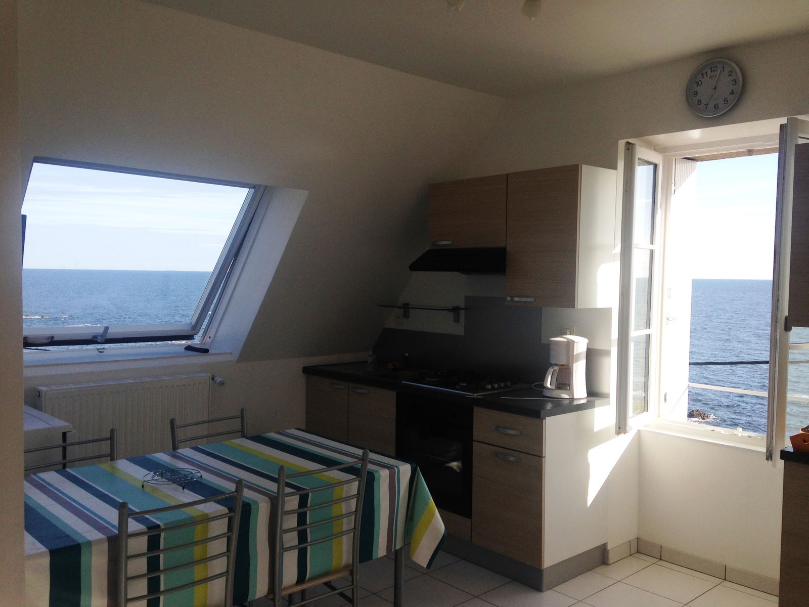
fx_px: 771
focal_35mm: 33
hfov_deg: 55.4
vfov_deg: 42.9
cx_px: 404
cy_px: 304
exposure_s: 1/713
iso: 50
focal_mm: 4.12
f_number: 2.4
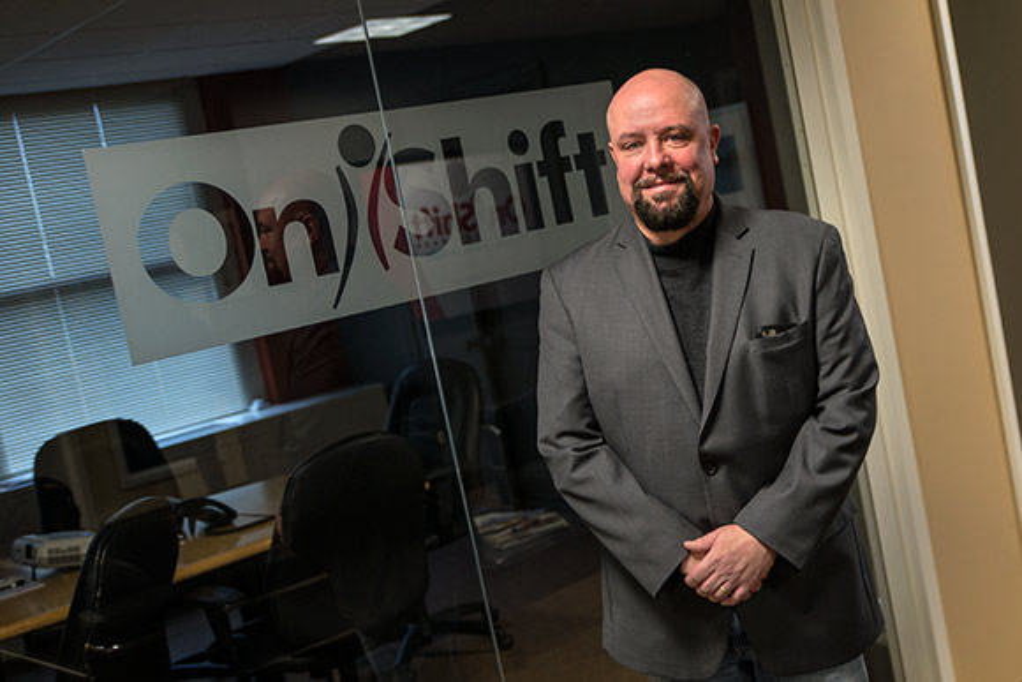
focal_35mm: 36
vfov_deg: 36.9
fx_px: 1022
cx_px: 511
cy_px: 341
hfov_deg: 53.1
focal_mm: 36
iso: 800
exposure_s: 1/90
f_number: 2.8
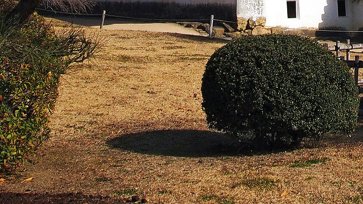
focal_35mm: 115
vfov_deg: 9.8
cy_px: -201
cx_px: 378
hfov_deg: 18.1
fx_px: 1107
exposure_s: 1/640
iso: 200
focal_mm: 14
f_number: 8
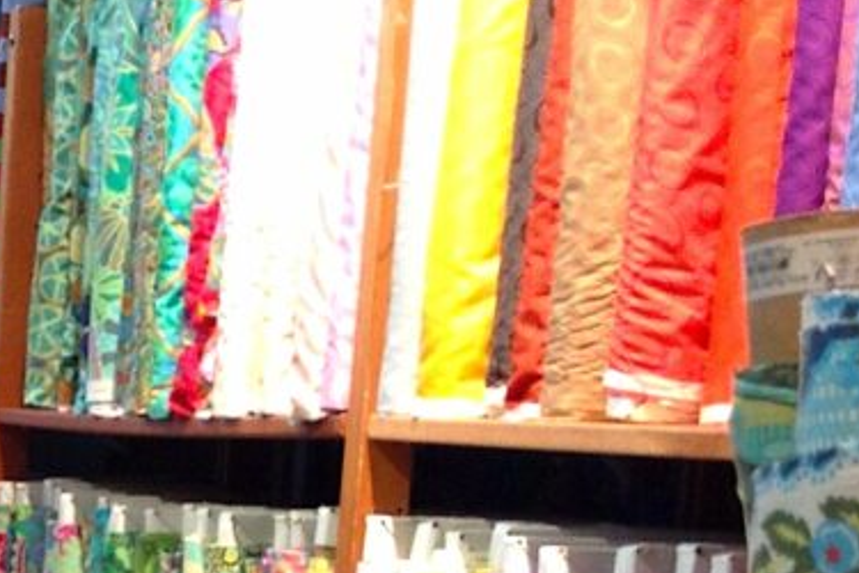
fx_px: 2959
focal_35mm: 124
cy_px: 788
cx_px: -433
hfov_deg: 15.3
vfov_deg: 10.8
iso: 100
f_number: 2.4
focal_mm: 4.28
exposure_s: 1/15
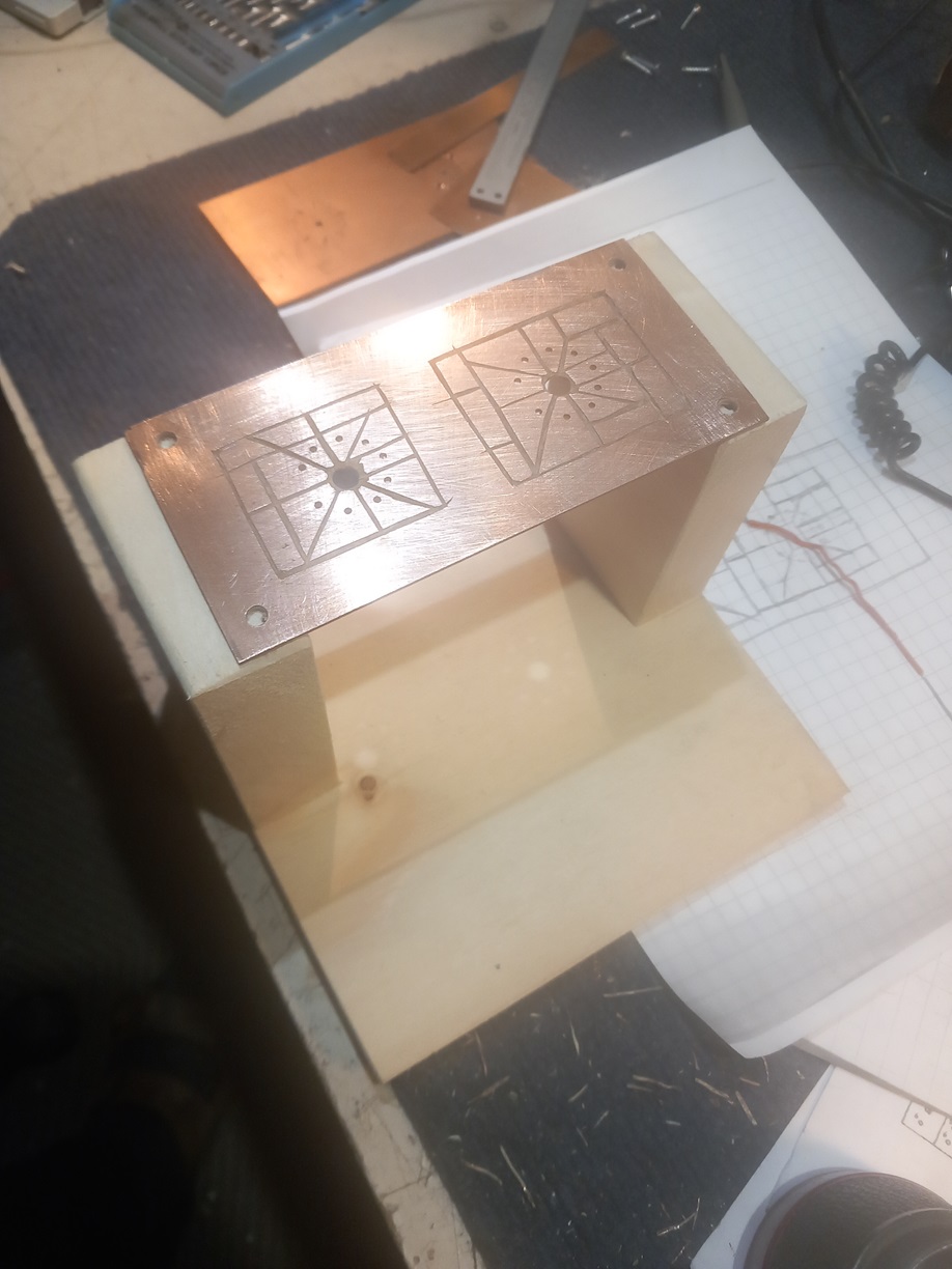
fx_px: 990
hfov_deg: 51.4
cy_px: 634
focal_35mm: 27
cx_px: 476
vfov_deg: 65.3
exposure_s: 1/50
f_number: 1.8
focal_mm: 4
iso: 100
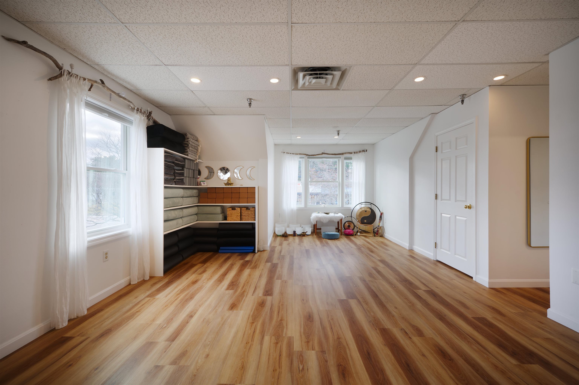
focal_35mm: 16
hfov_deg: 98.6
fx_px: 249
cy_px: 192
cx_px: 290
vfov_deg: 75.5
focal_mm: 15.5
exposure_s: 1/13
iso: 250
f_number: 7.1
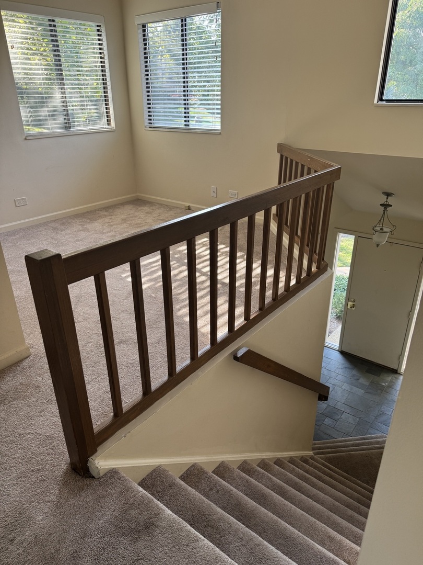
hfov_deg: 56.8
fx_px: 391
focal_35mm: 24
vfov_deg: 71.6
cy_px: 282
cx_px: 212
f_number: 1.78
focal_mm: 6.76
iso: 125
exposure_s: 1/121
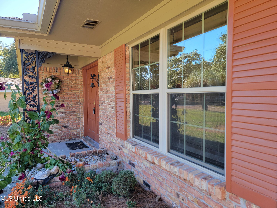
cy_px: 104
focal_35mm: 24
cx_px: 138
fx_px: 192
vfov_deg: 56.8
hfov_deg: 71.6
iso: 32
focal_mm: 6.7
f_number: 1.8
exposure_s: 1/120
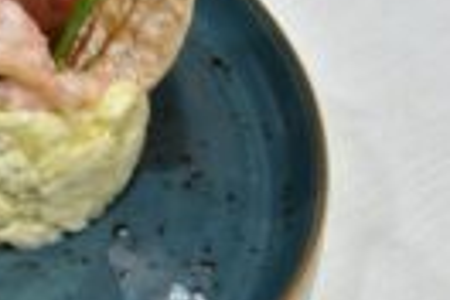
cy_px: 128
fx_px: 1812
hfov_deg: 13.6
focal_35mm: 145
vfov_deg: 9.5
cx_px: -136
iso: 800
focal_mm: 48
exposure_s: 1/40
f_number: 8
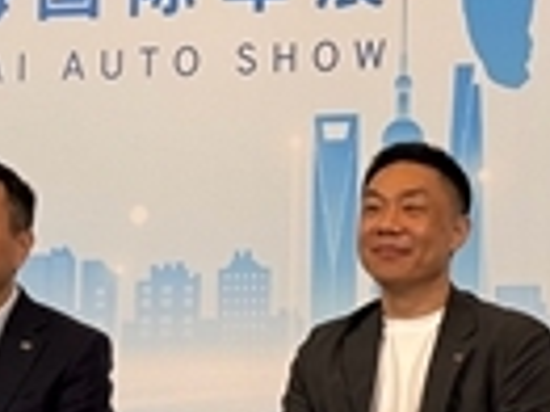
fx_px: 3492
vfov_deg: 6.7
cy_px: 147
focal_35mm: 220
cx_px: 353
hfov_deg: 9.0
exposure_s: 1/50
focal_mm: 6.76
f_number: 1.78
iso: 50
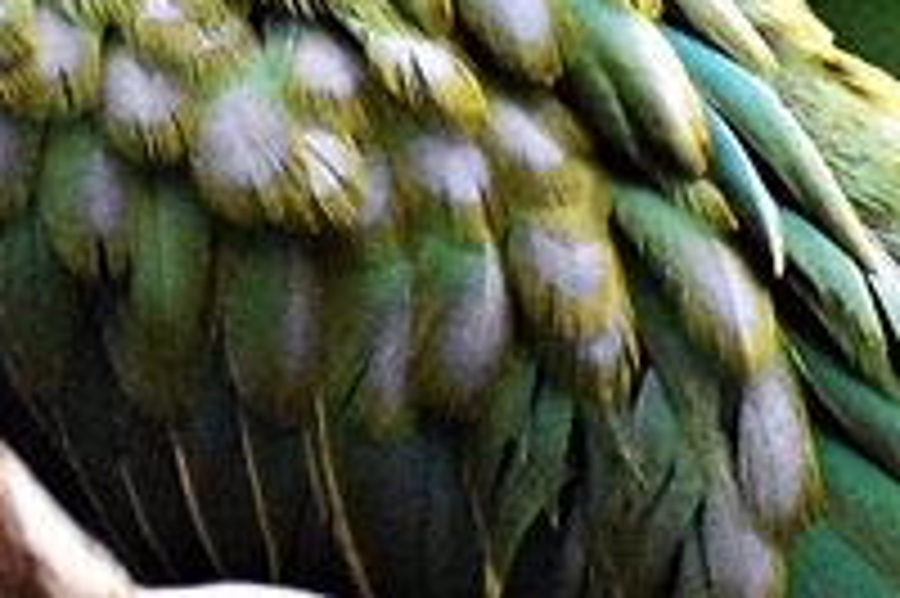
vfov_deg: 1.3
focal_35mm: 1076
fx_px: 26877
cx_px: -180
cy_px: 52
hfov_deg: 1.9
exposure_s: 1/500
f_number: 5.6
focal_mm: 140
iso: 12800
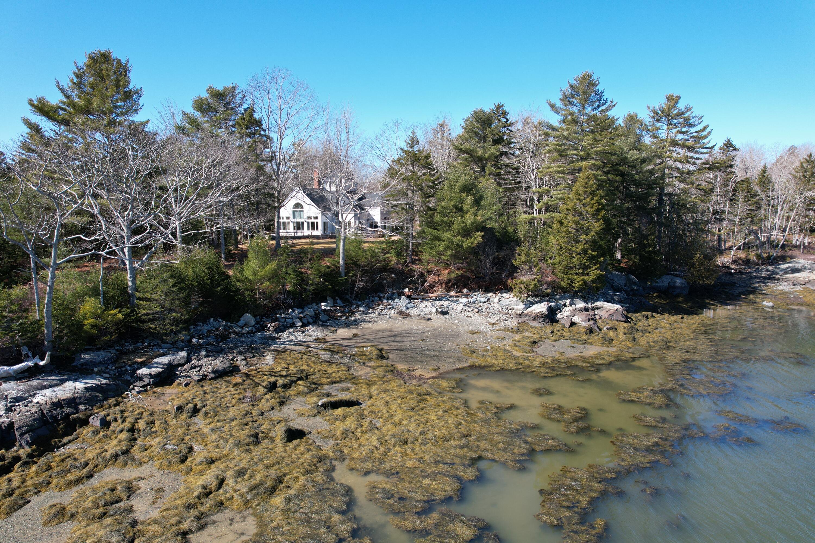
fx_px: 498
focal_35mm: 22
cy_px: 272
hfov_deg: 78.6
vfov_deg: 57.2
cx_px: 408
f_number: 2.8
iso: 100
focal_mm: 8.38
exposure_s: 1/725
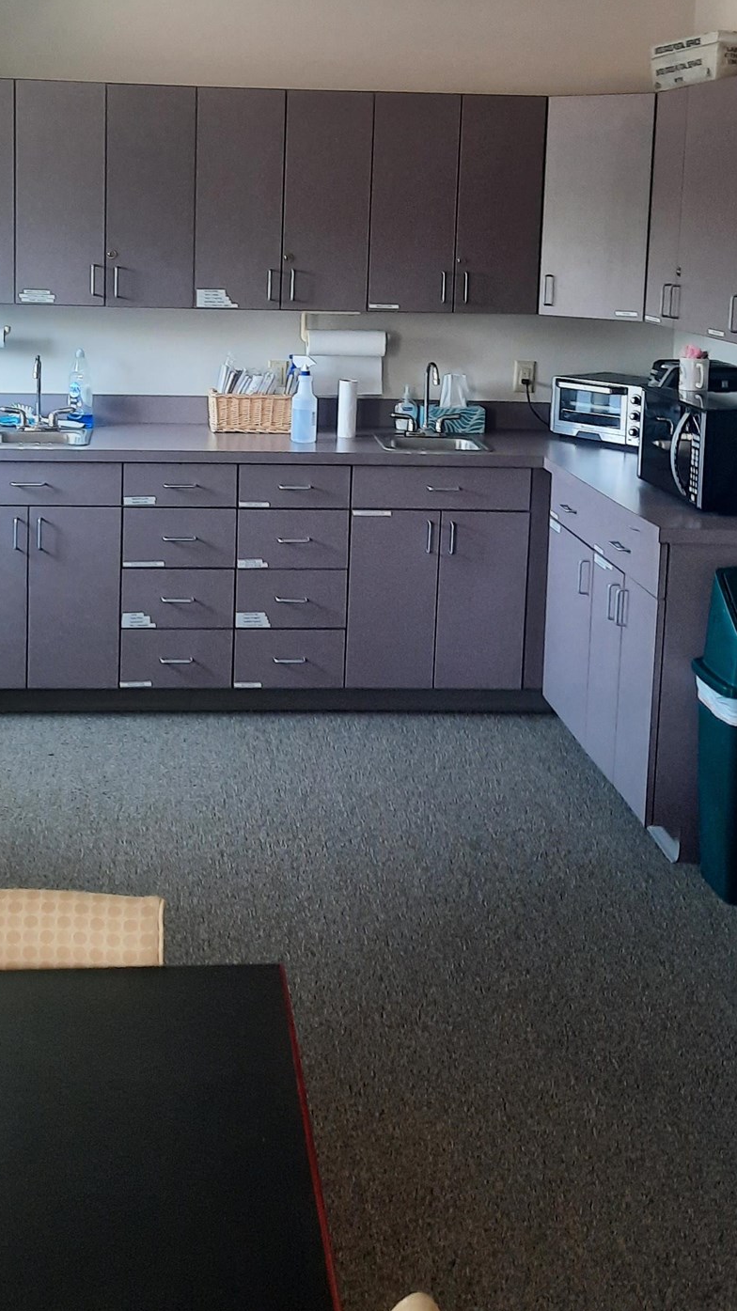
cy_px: 398
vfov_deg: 44.5
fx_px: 1564
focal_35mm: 45
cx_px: 294
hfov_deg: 26.5
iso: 125
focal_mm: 4.6
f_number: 2
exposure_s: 1/60
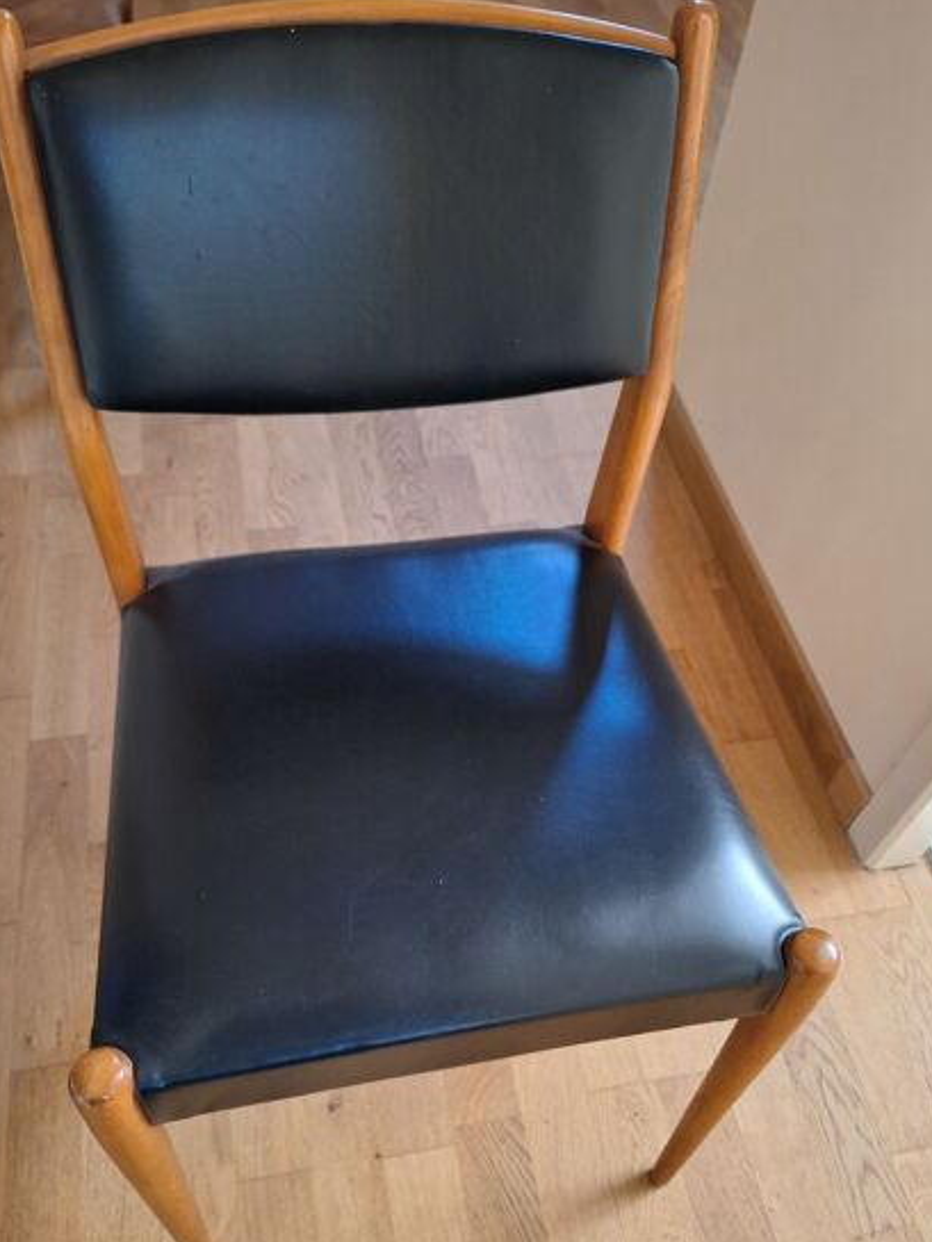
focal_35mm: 27
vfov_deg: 65.0
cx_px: 449
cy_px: 704
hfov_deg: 51.4
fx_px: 969
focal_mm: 5.54
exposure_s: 1/24
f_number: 1.8
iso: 320
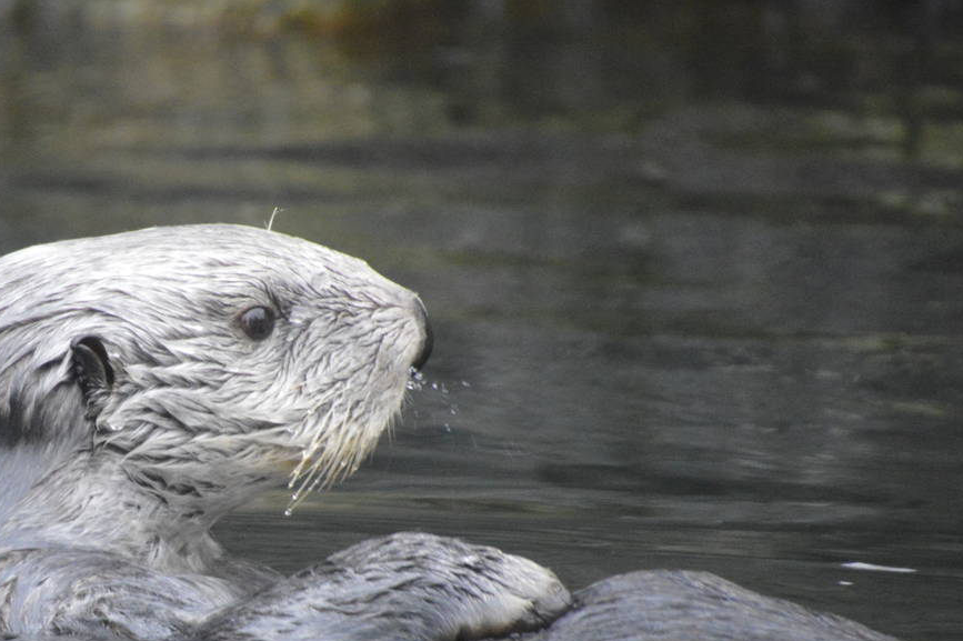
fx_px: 22189
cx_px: 183
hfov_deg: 2.5
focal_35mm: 830
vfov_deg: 1.7
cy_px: 421
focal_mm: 300
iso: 3200
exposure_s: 1/400
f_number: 6.3
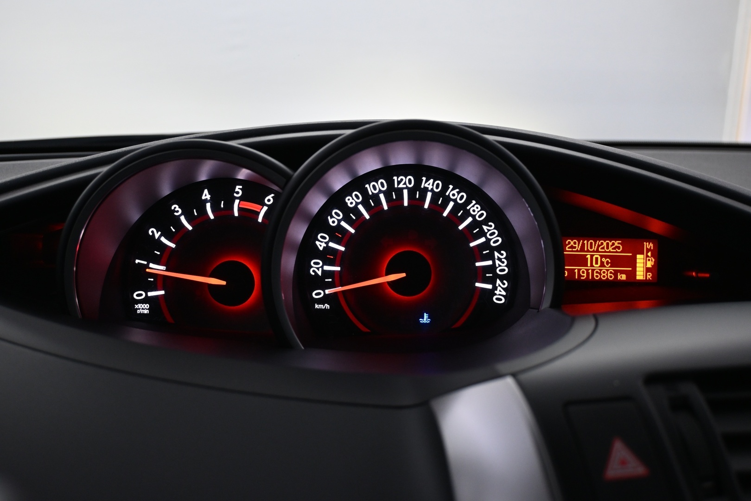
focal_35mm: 41
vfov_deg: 32.4
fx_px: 860
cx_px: 376
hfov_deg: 47.2
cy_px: 250
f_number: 4.5
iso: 1000
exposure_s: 1/50
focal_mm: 27.5
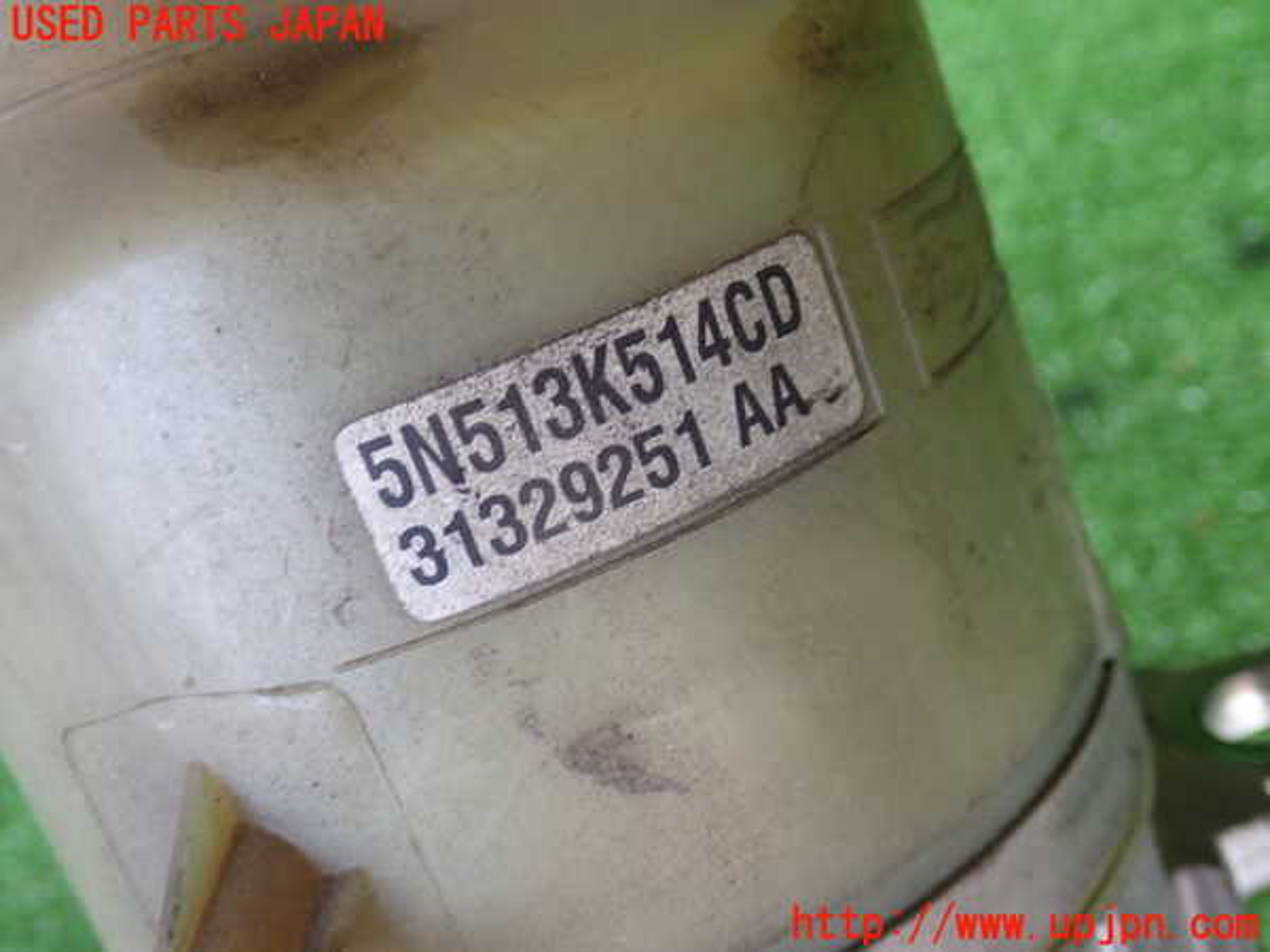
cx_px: 635
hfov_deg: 49.0
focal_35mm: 38
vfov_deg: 37.7
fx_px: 1394
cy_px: 476
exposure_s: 1/40
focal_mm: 6.83
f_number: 2.7
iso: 200
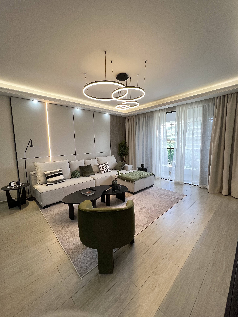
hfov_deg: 89.9
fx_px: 119
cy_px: 158
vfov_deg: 106.2
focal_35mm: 13
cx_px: 119
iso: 100
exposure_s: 1/100
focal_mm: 1.57
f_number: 1.8
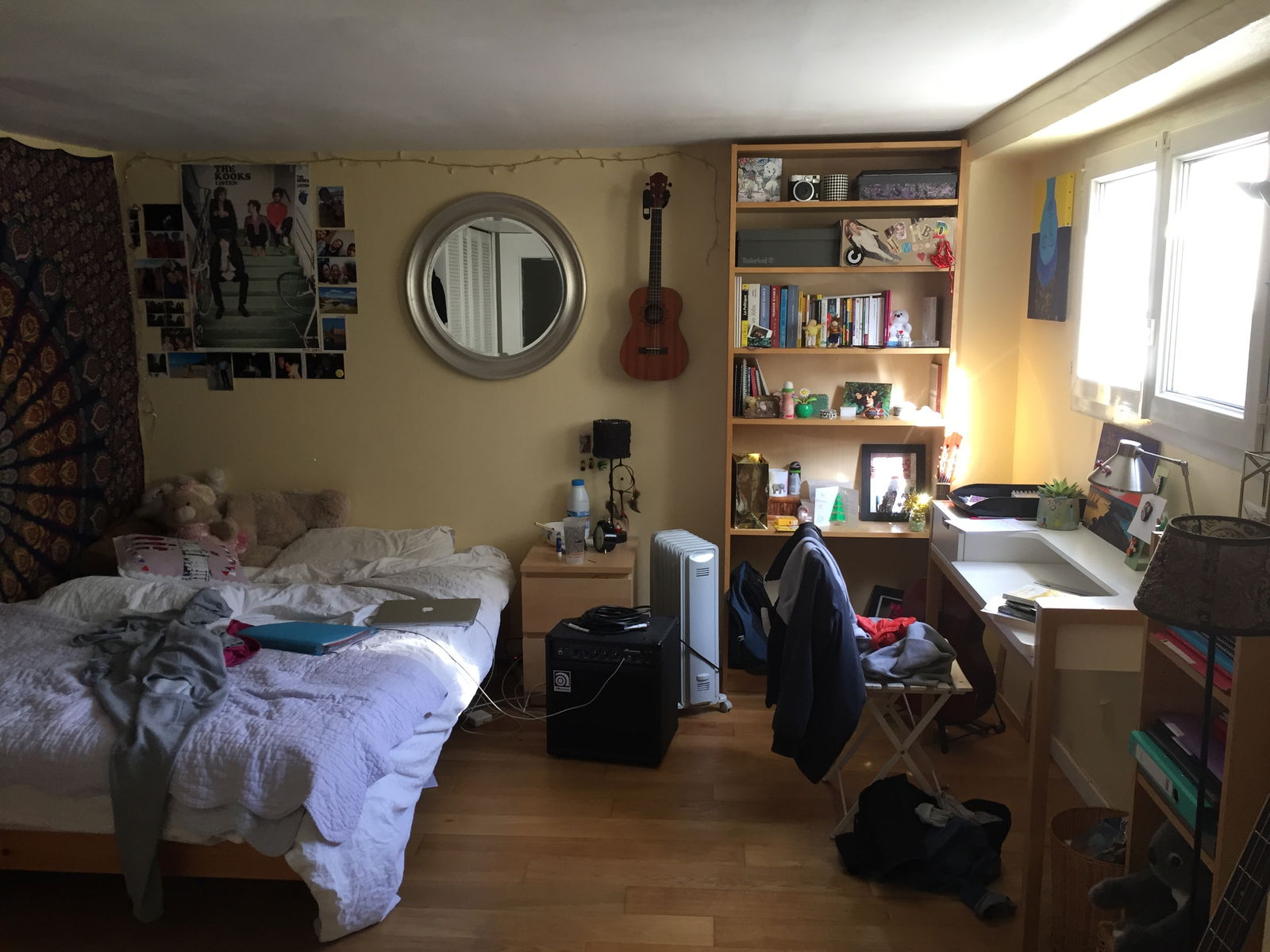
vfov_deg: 48.2
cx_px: 635
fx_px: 1064
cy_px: 476
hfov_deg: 61.7
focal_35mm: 29
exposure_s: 1/33
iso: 50
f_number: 2.2
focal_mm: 4.15
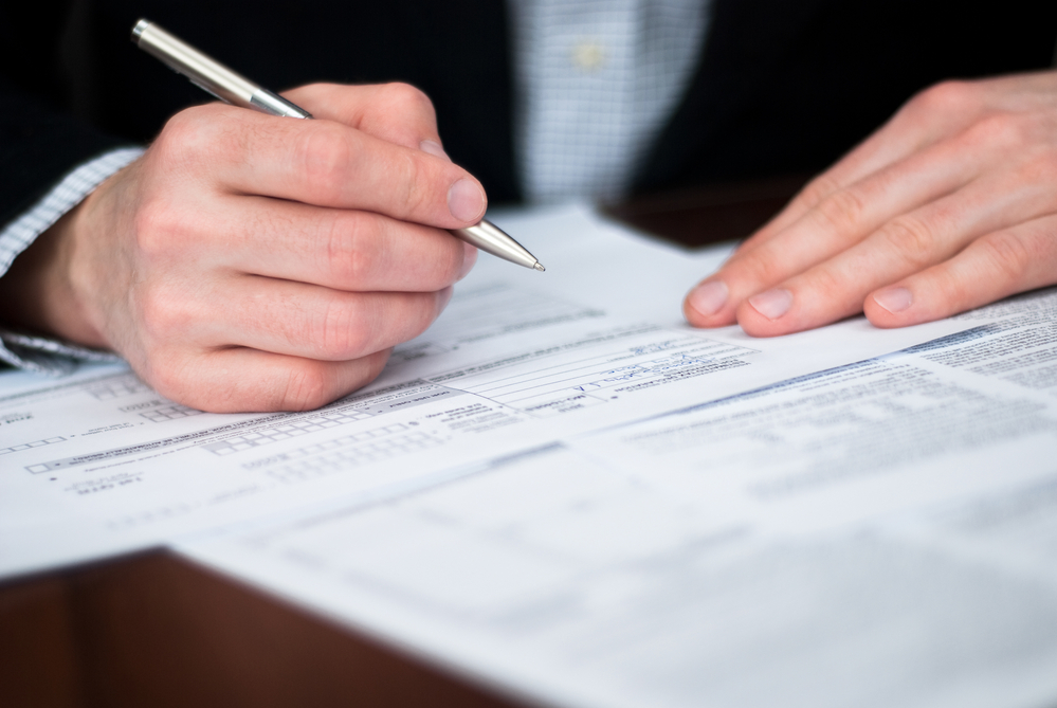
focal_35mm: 75
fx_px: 2205
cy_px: 354
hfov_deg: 27.0
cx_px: 528
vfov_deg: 18.2
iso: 100
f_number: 1.8
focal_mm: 50
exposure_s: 1/100
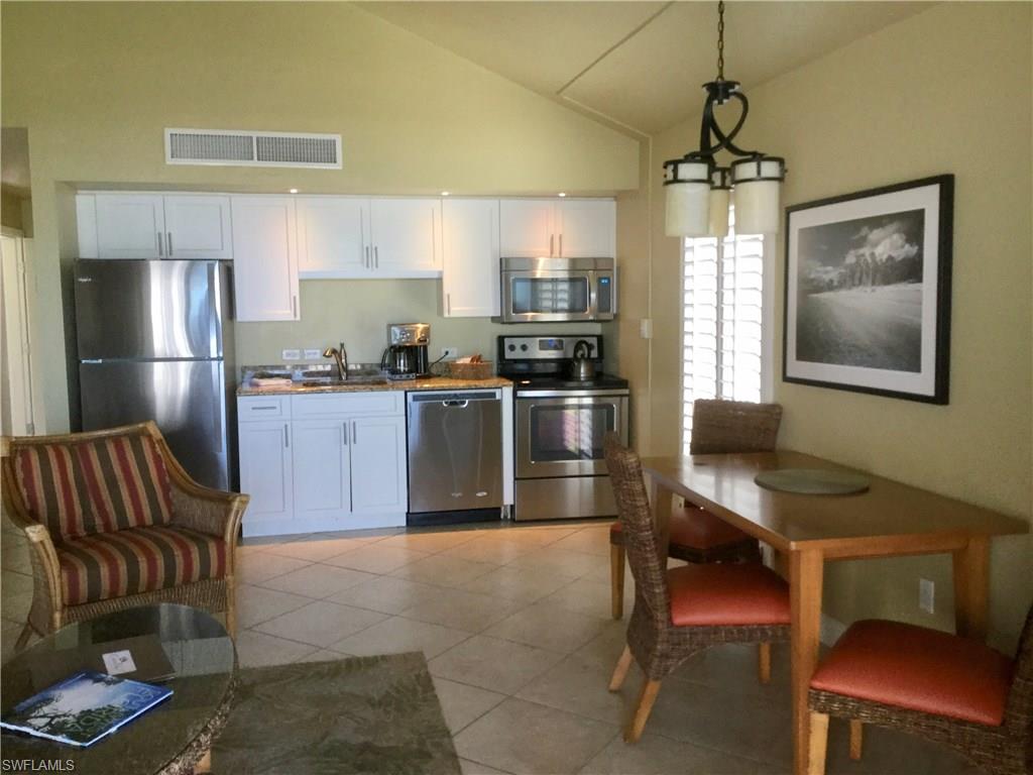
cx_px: 516
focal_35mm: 31
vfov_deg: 45.4
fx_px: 925
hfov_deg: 58.4
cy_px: 388
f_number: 2.4
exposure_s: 1/30
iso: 64
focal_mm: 3.3
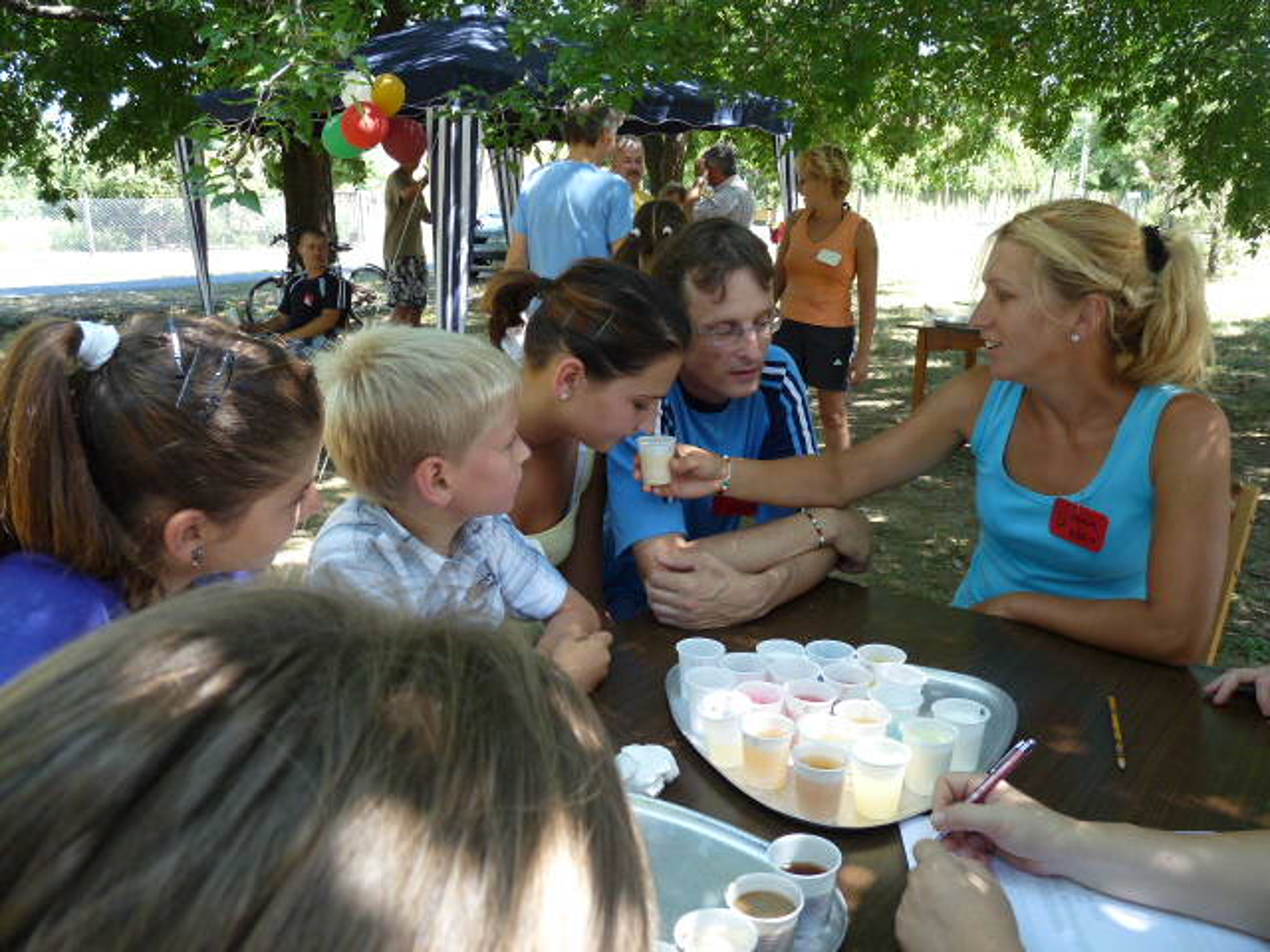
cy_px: 476
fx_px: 991
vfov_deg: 51.4
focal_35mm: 27
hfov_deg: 65.3
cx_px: 635
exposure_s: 1/160
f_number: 2.8
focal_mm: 4.8
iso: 200
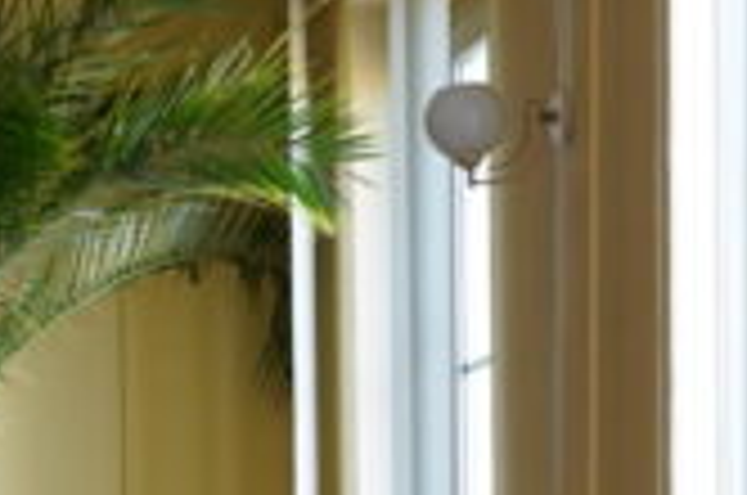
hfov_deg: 9.9
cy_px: 1044
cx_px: -162
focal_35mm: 204
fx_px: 4225
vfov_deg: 6.5
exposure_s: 1/160
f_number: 4
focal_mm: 35
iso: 1250
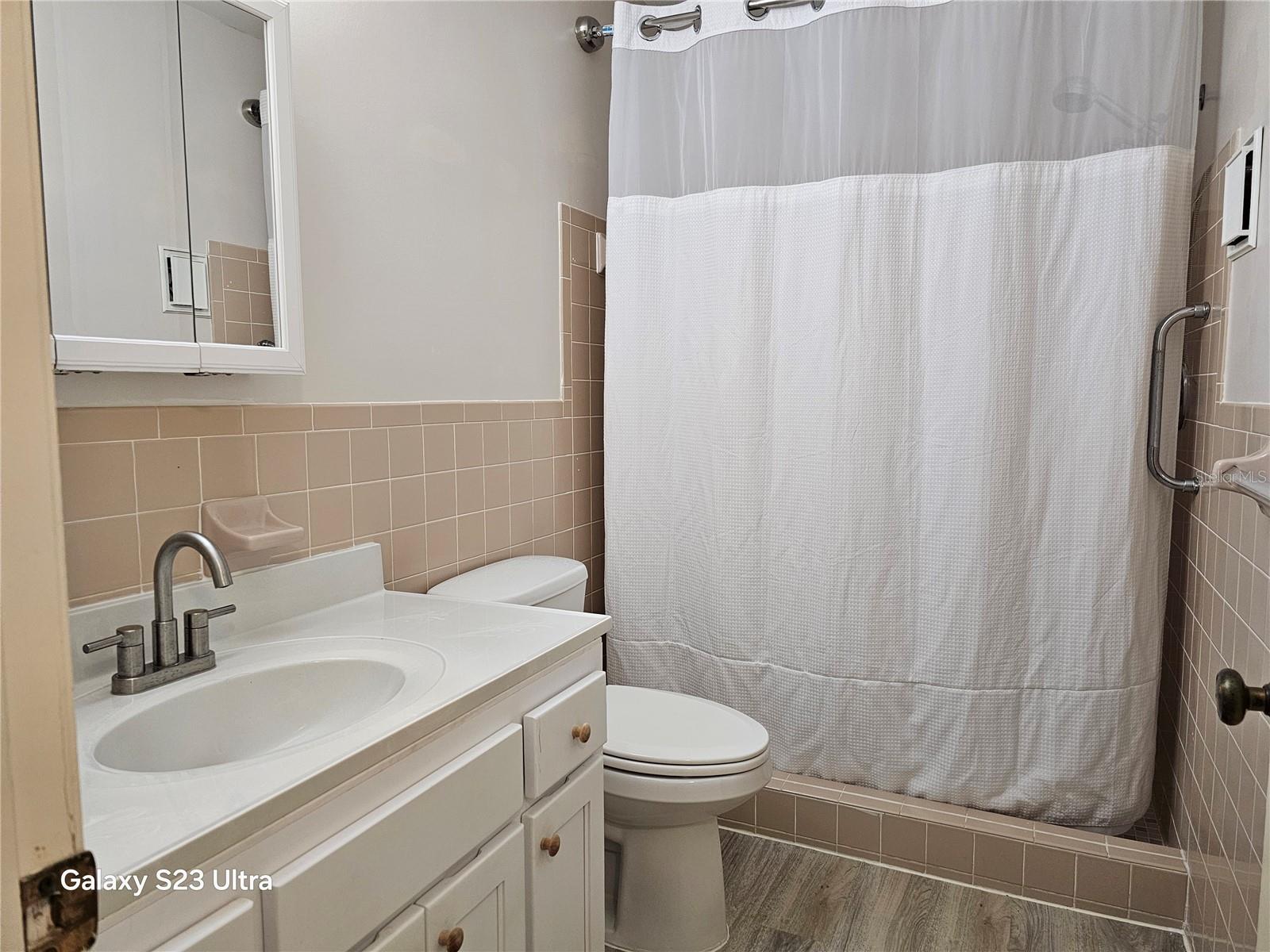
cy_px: 476
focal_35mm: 23
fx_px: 844
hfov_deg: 73.9
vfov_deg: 58.9
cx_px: 635
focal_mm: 6.3
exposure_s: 1/120
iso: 320
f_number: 1.7
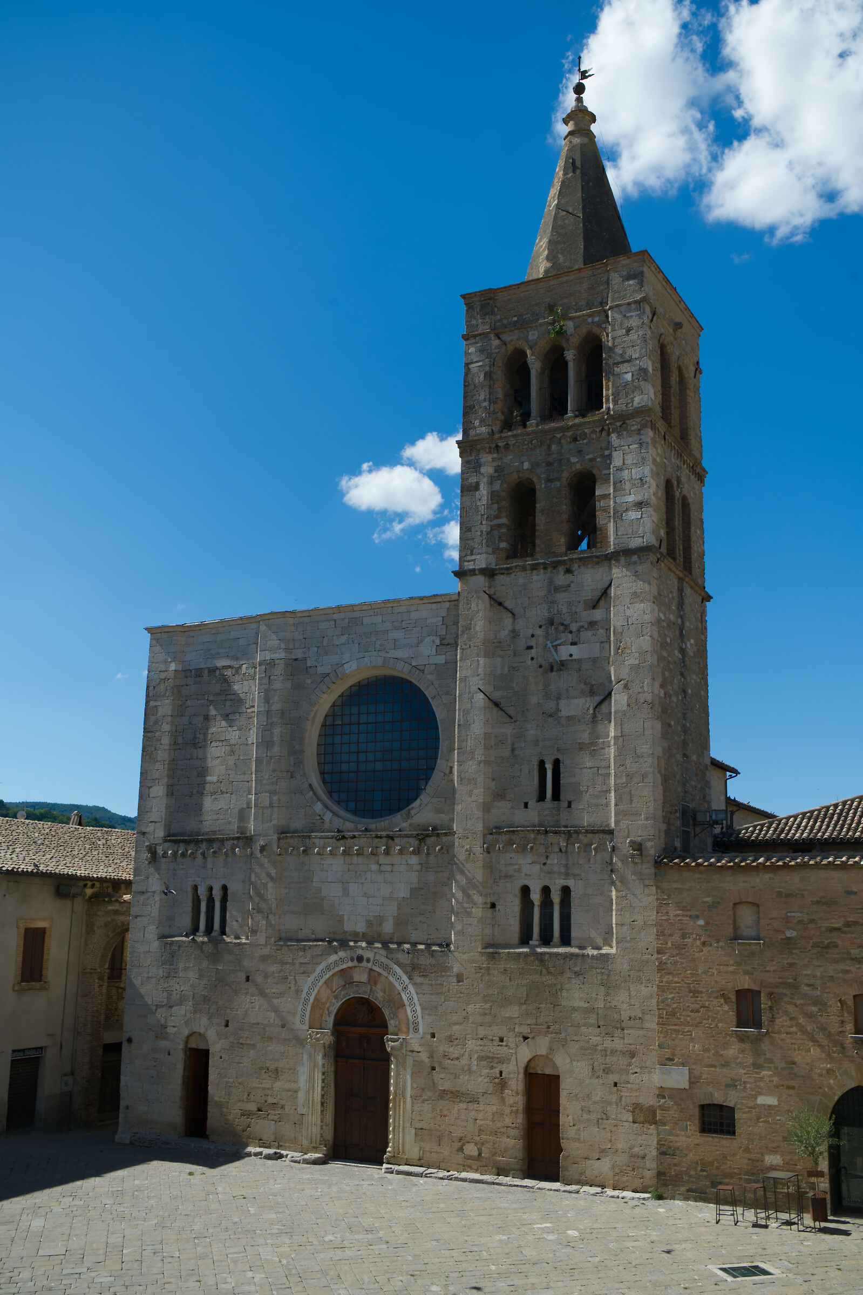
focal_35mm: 35
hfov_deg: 37.8
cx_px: 432
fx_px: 1259
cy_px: 648
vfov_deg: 54.4
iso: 250
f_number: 8
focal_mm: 35
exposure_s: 1/800
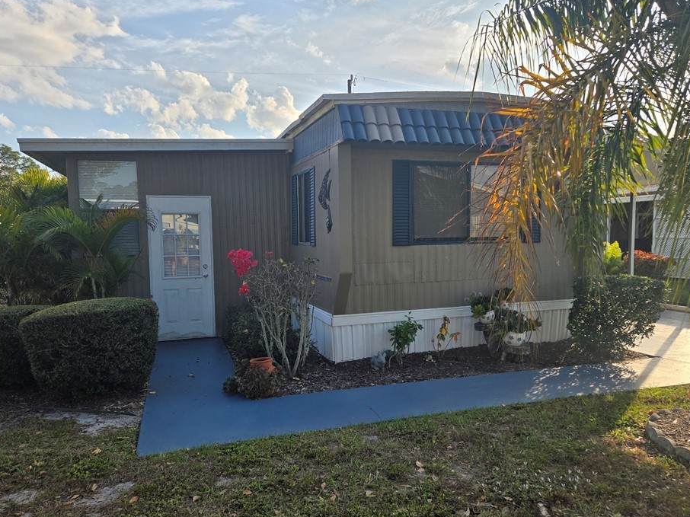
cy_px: 265
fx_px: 518
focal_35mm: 26
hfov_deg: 67.3
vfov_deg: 53.0
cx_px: 347
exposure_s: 1/1785
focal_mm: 5.4
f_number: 1.8
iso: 25
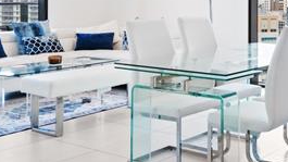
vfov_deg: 19.7
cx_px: 300
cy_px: 21
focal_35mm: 60
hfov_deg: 31.7
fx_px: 458
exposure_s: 1/20
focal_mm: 19
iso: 200
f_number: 8
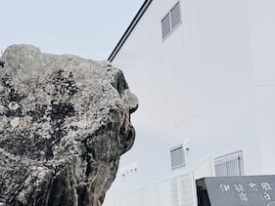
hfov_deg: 25.3
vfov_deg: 19.9
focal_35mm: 74
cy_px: 124
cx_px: 12
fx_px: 588
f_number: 1.5
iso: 50
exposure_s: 1/2762
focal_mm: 5.7
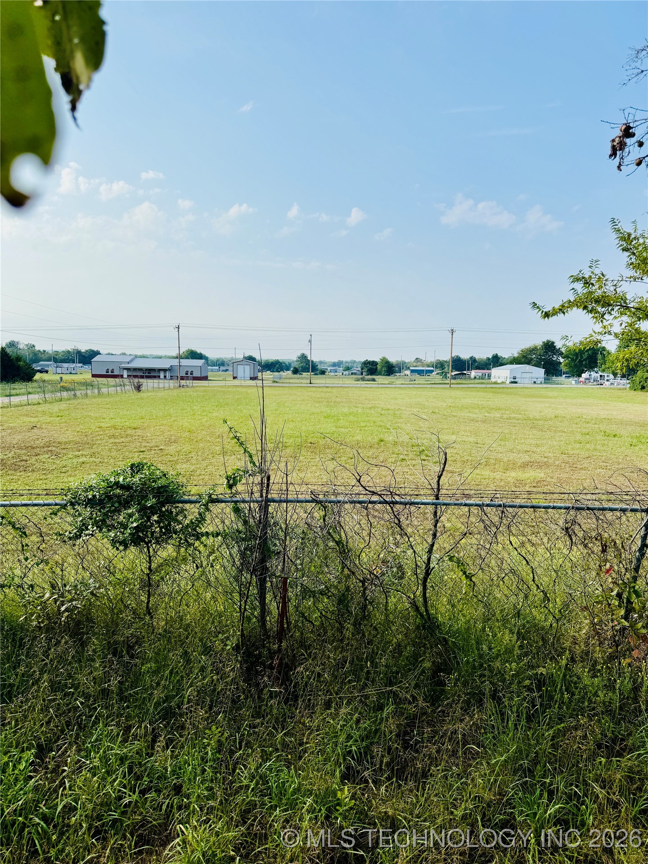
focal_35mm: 24
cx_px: 324
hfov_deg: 56.8
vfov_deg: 71.6
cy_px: 432
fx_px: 599
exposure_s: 1/4975
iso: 80
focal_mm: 6.76
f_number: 1.78
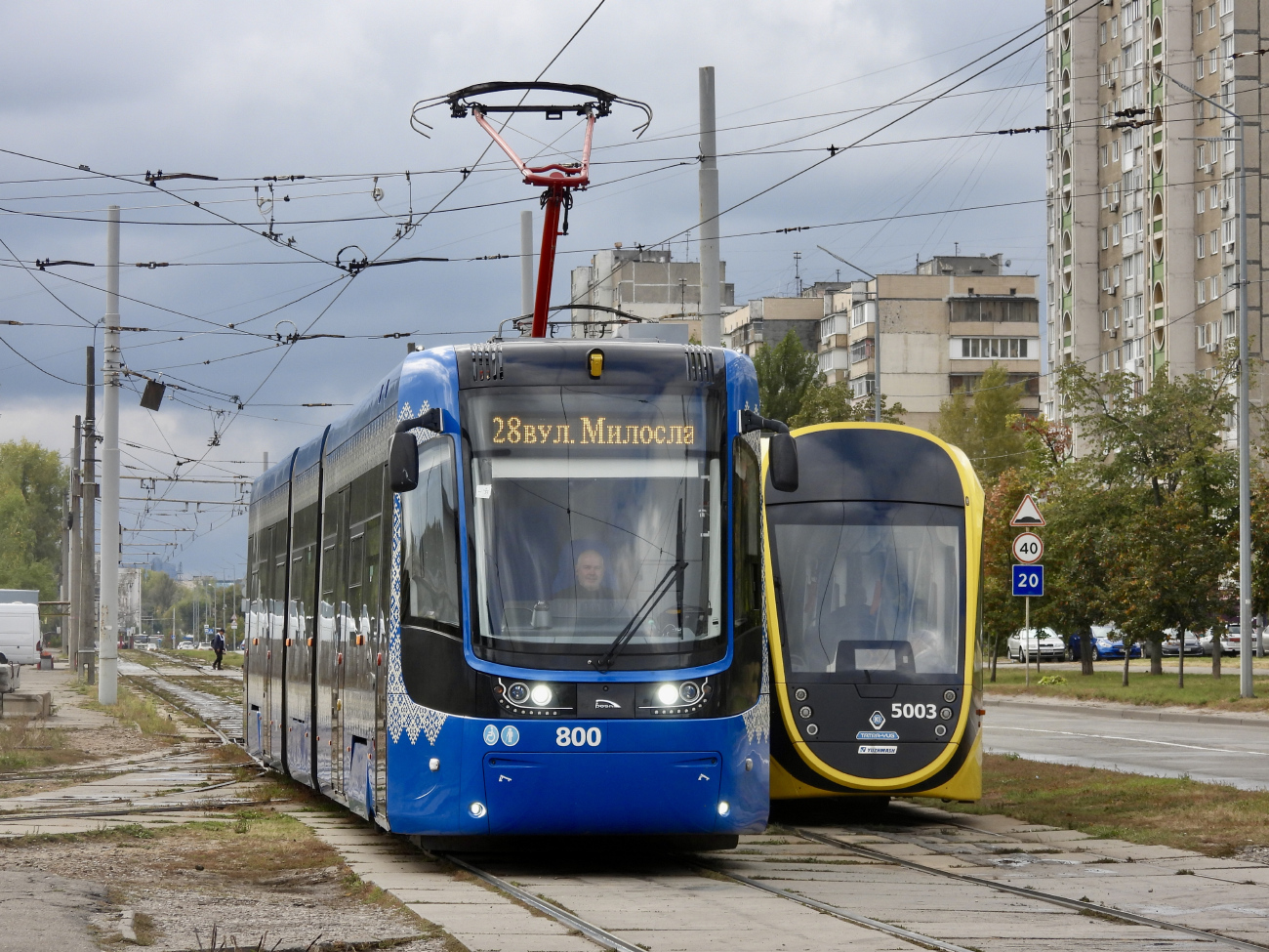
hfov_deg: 17.1
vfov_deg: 12.9
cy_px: 476
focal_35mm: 115
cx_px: 634
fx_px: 4216
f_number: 4
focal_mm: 20.5
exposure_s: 1/320
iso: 100
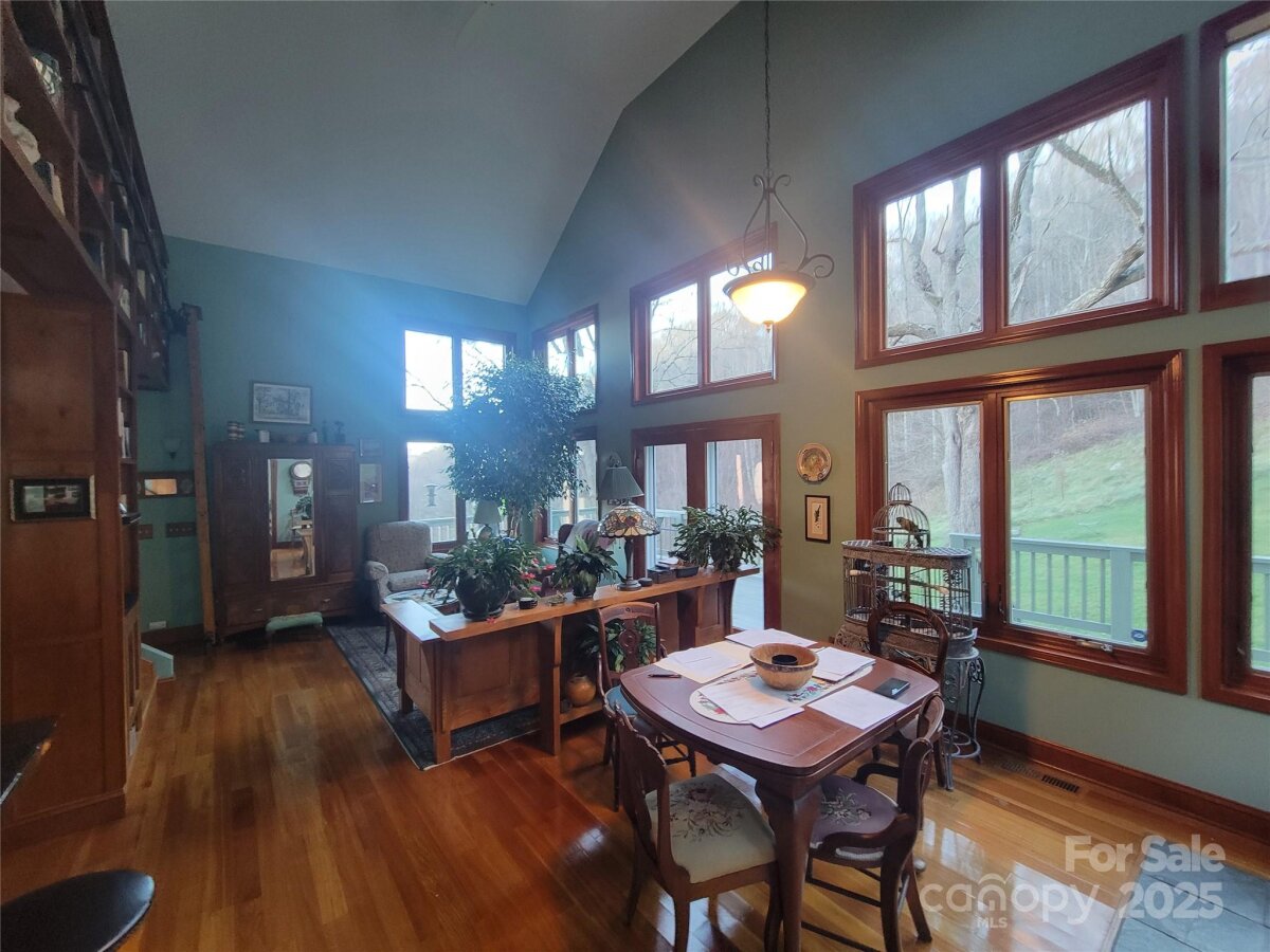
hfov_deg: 106.2
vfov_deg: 89.9
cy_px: 476
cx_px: 635
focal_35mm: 13
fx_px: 477
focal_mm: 2.2
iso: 320
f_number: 2.2
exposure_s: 1/40
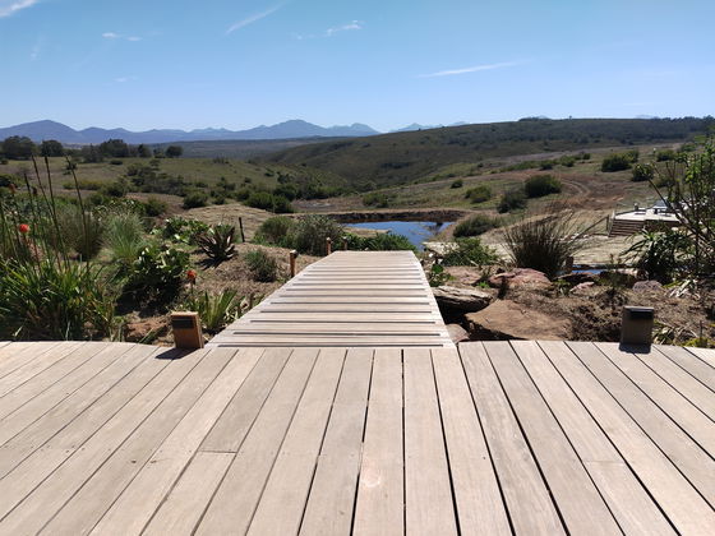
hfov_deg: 71.6
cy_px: 268
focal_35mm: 24
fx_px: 496
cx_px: 358
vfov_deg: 56.8
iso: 100
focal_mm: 5.25
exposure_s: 1/913
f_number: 1.75
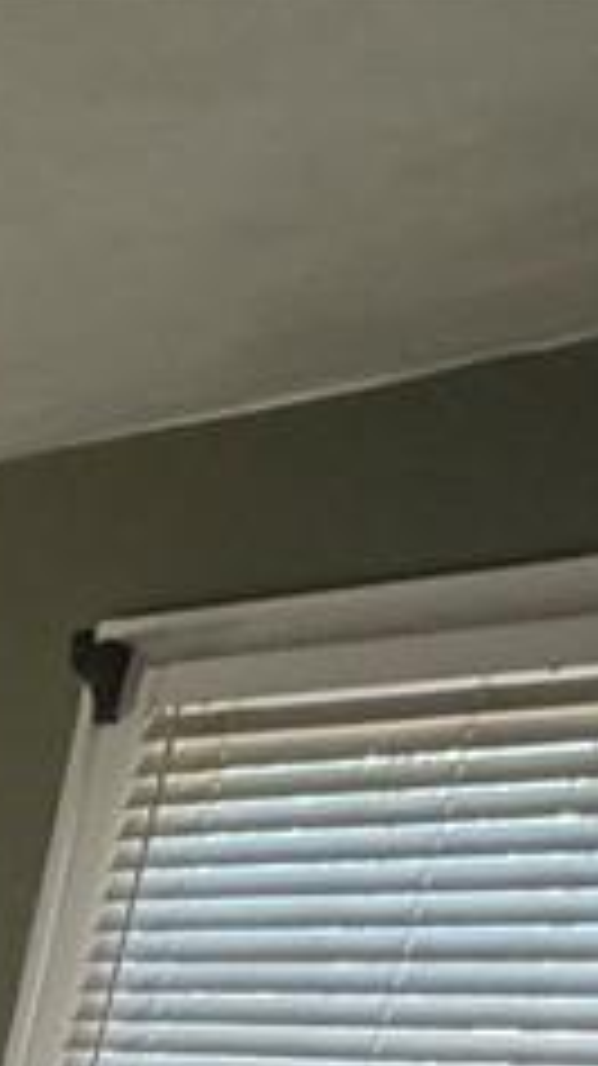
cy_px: 1700
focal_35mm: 66
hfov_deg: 12.4
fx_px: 1864
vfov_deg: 23.6
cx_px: -1003
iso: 320
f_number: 2.2
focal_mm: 2.22
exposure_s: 1/86
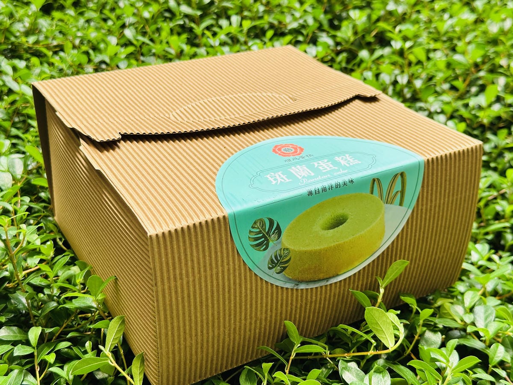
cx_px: 256
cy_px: 192
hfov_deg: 39.7
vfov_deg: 30.3
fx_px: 711
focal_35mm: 48
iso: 64
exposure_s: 1/527
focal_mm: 6.86
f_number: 1.78
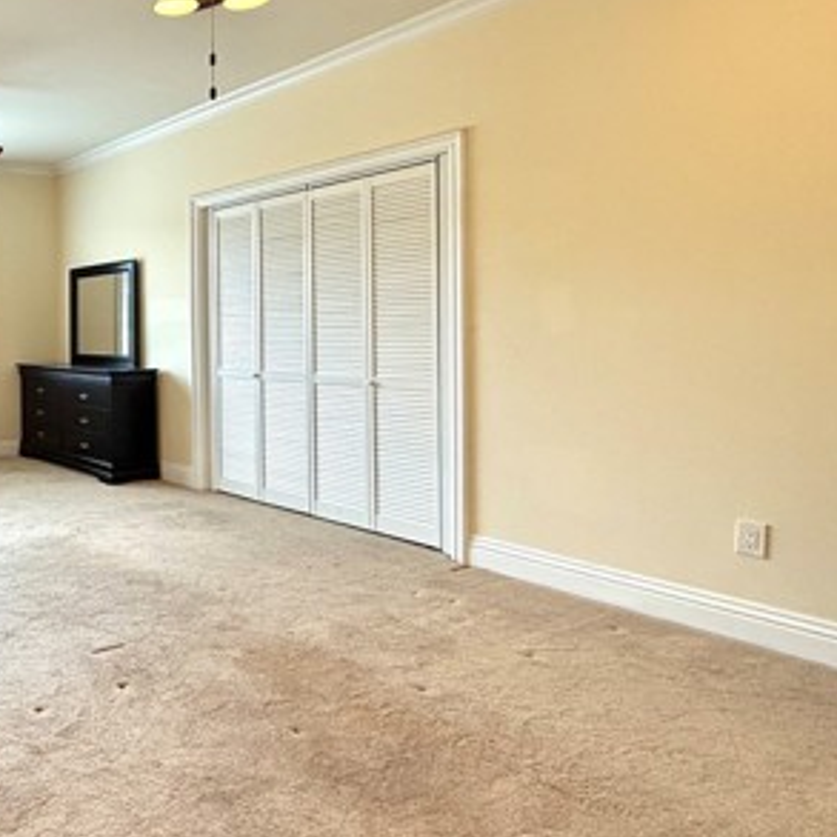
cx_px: 3
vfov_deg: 58.7
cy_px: 340
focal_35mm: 27
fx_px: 739
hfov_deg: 48.7
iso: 64
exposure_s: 1/122
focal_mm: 2.22
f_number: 2.2
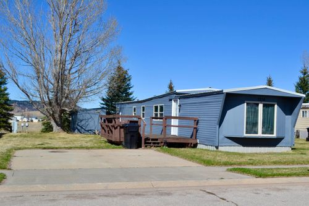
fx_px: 335
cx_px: 154
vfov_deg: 34.2
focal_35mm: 39
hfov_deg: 49.6
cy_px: 103
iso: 100
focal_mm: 26
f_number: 9
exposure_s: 1/320
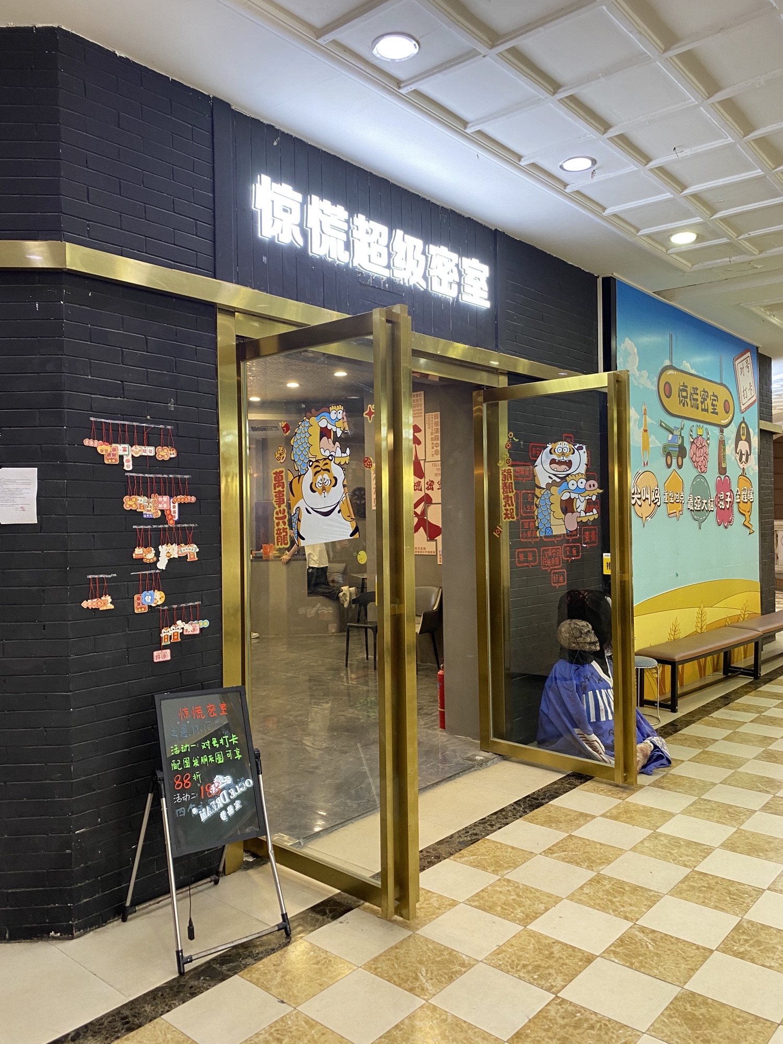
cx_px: 392
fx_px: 784
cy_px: 522
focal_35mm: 26
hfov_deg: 53.1
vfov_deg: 67.3
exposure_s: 1/50
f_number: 1.8
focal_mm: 4.25
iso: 80
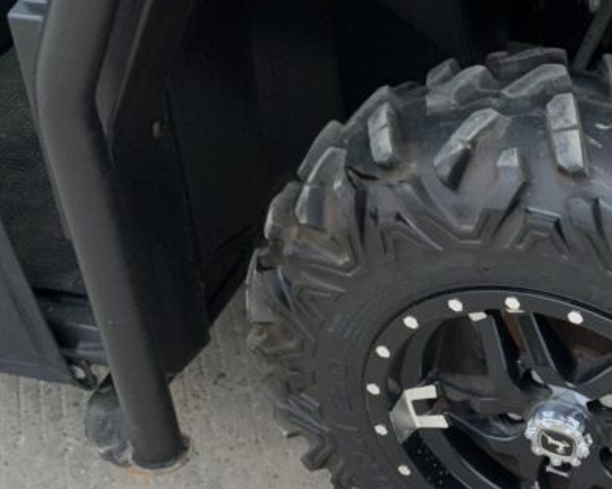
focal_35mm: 74
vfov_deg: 20.5
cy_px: 364
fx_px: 1339
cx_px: 695
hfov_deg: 23.9
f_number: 1.8
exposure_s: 1/122
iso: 32
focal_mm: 3
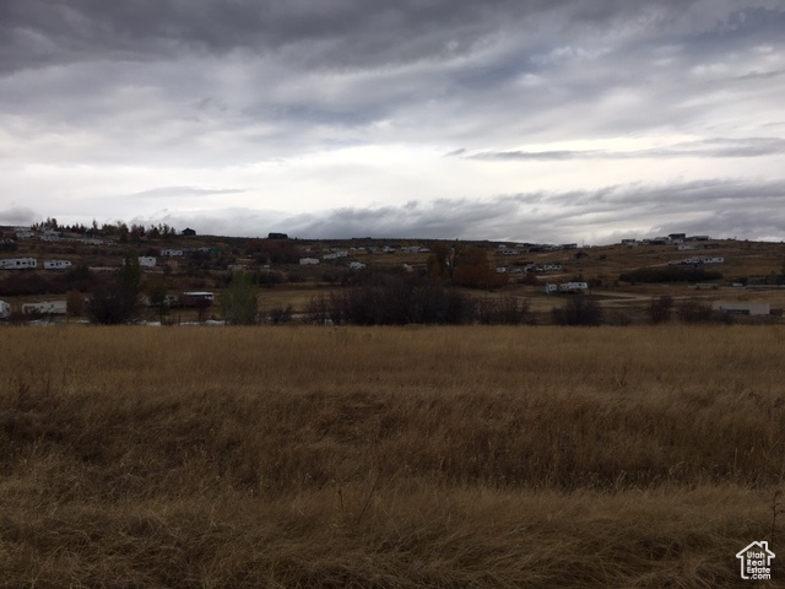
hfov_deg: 61.7
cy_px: 294
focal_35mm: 29
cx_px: 392
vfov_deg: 48.2
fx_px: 658
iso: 25
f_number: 2.2
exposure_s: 1/693
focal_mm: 4.15
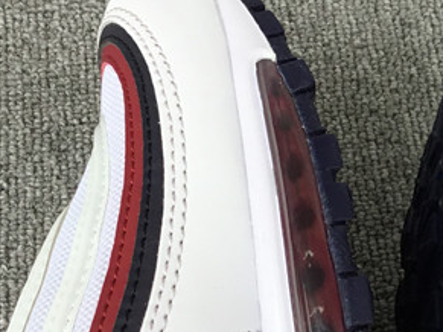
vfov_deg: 15.2
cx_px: 422
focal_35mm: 96
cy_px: 295
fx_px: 1228
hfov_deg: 19.9
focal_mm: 3.3
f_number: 2.4
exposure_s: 1/100
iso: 32
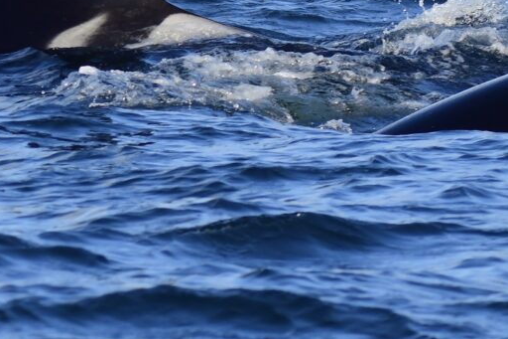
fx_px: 7617
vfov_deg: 2.5
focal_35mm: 540
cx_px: 360
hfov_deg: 3.8
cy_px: -53
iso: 400
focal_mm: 120
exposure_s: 1/1000
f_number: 6.3
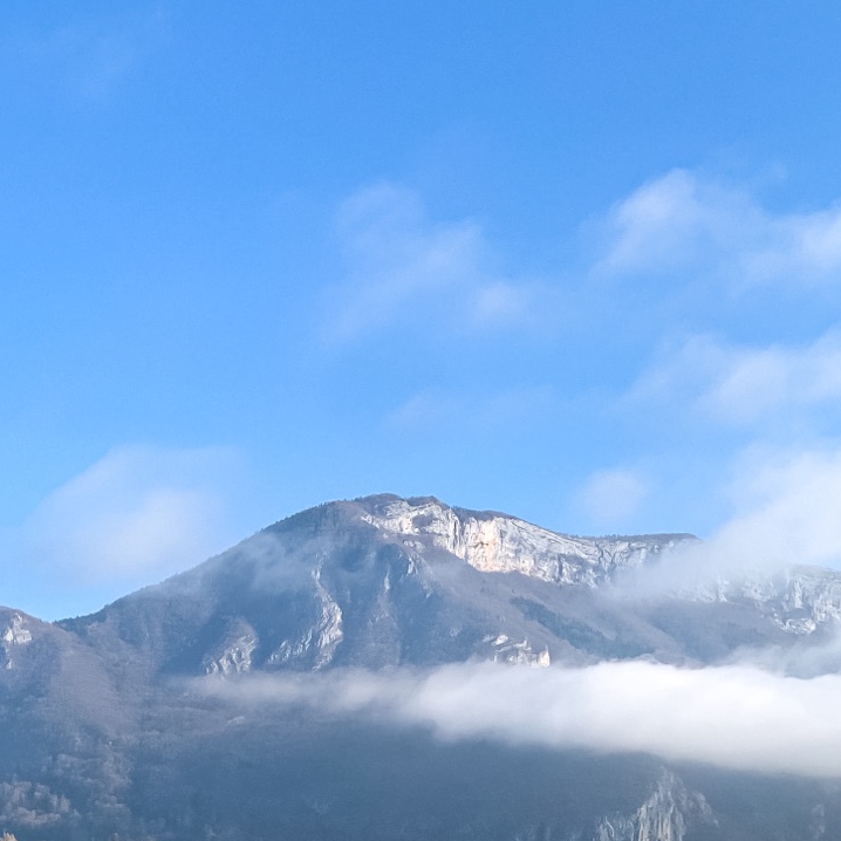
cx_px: 312
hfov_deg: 26.8
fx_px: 1759
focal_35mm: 64
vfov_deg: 25.7
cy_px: 815
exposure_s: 1/1600
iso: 25
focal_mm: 4.25
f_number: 1.8
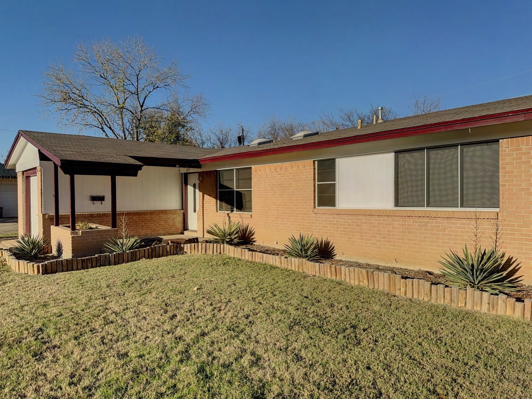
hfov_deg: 71.6
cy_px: 200
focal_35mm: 24
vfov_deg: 56.8
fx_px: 369
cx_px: 266
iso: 80
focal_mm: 6.76
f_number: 1.78
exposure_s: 1/5348
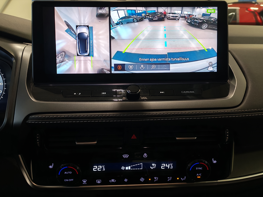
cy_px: 98
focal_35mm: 34
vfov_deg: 41.8
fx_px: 258
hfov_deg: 54.0
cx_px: 128
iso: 320
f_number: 1.9
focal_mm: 6.12
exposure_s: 1/100
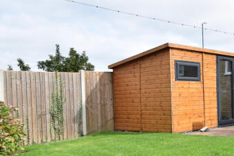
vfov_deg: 29.9
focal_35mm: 45
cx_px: 209
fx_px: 293
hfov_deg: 40.4
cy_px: 92
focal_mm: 10
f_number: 5
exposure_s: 1/320
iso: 100
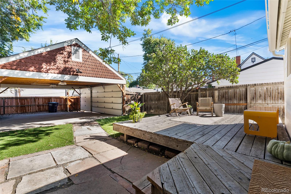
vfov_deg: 72.0
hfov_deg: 95.0
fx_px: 133
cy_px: 97
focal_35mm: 16
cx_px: 146
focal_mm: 16.5
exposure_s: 1/200
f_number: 8
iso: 640
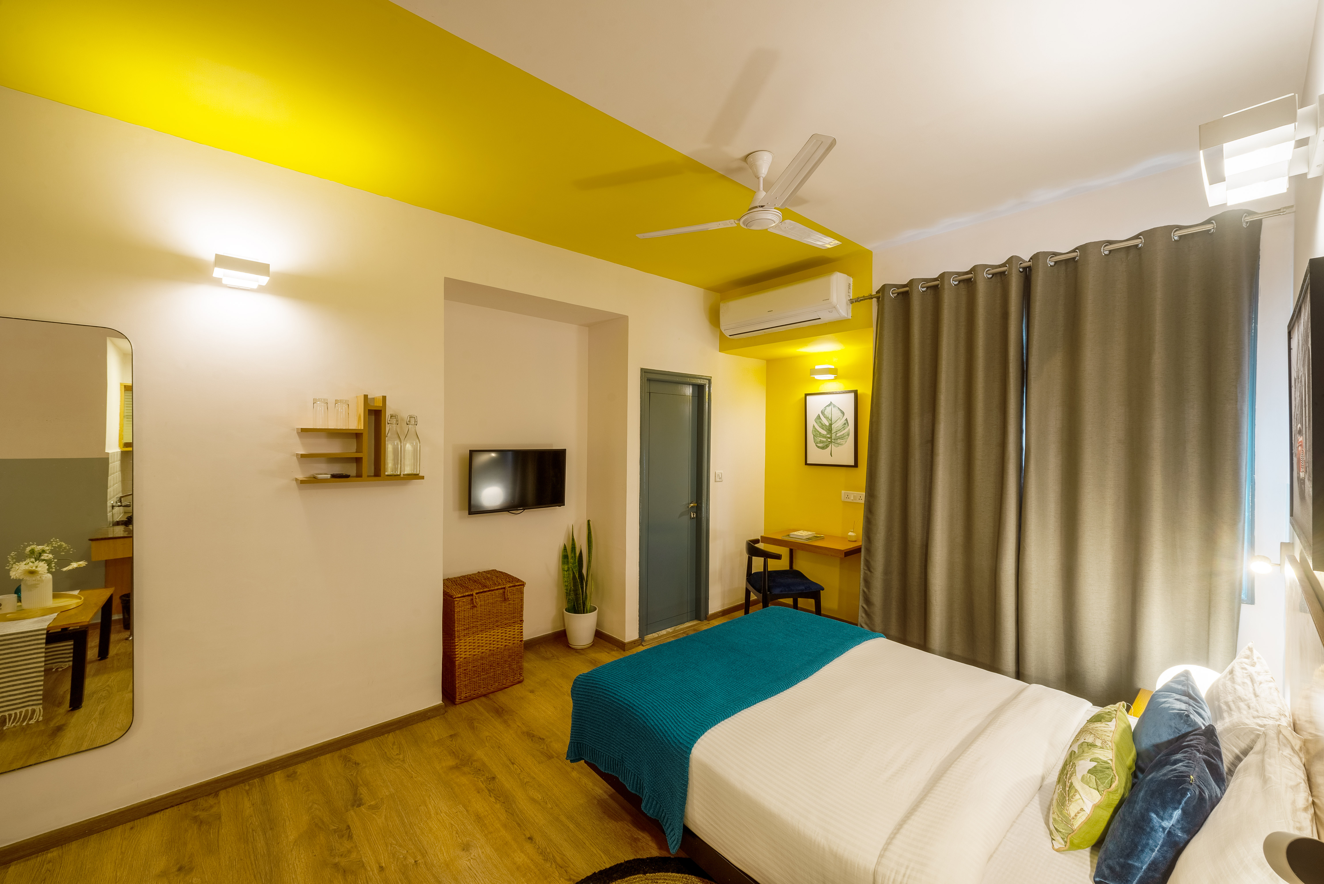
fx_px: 515
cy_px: 442
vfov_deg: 81.3
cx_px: 662
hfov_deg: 104.2
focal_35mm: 14
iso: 160
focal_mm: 14
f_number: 11
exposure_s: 1/30
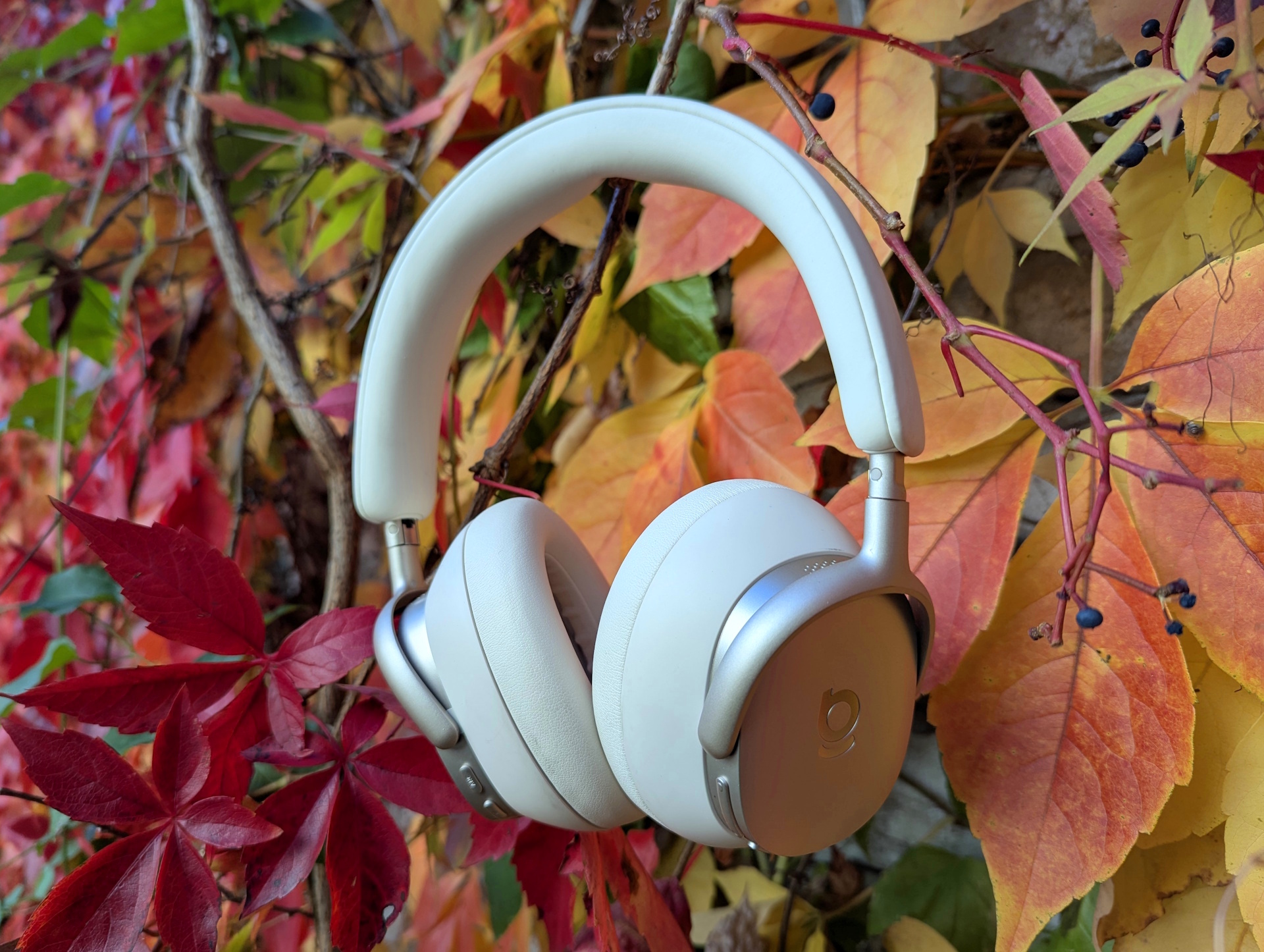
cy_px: 476
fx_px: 878
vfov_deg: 56.9
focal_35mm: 24
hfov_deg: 71.5
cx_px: 632
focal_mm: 6.81
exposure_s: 1/430
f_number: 1.85
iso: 43
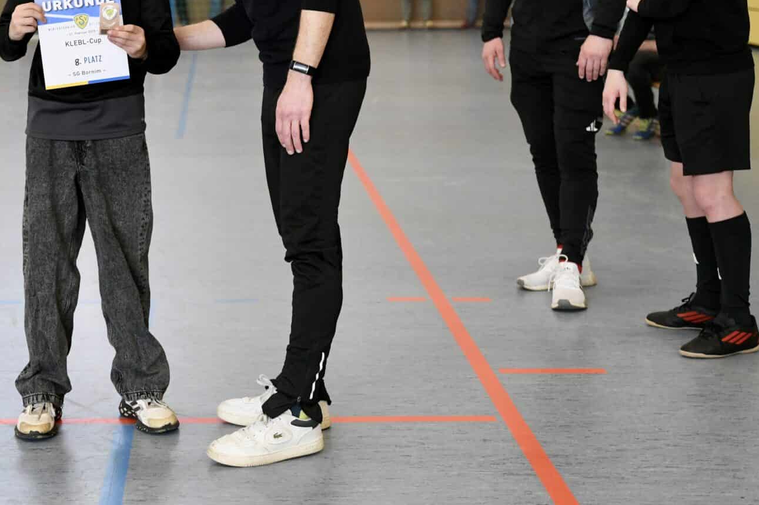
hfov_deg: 27.5
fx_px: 1539
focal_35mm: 73
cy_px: 108
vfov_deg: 18.5
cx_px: 254
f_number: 2.8
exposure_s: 1/640
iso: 2800
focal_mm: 46
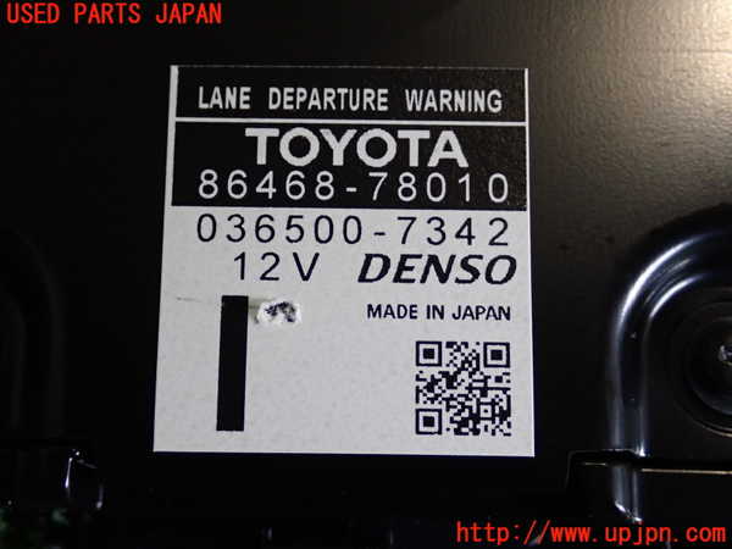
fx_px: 1226
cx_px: 366
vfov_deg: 25.2
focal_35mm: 58
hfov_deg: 33.2
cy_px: 274
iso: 640
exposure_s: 1/60
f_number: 3.5
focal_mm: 10.35
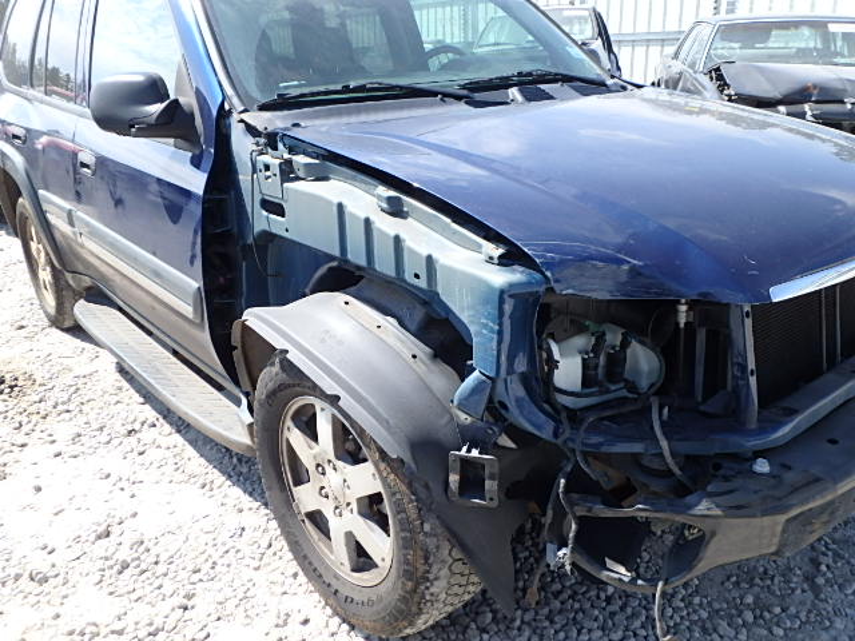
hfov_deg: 61.7
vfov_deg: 48.2
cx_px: 428
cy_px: 320
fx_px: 716
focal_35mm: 29
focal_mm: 5.2
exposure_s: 1/250
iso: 125
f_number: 4.6
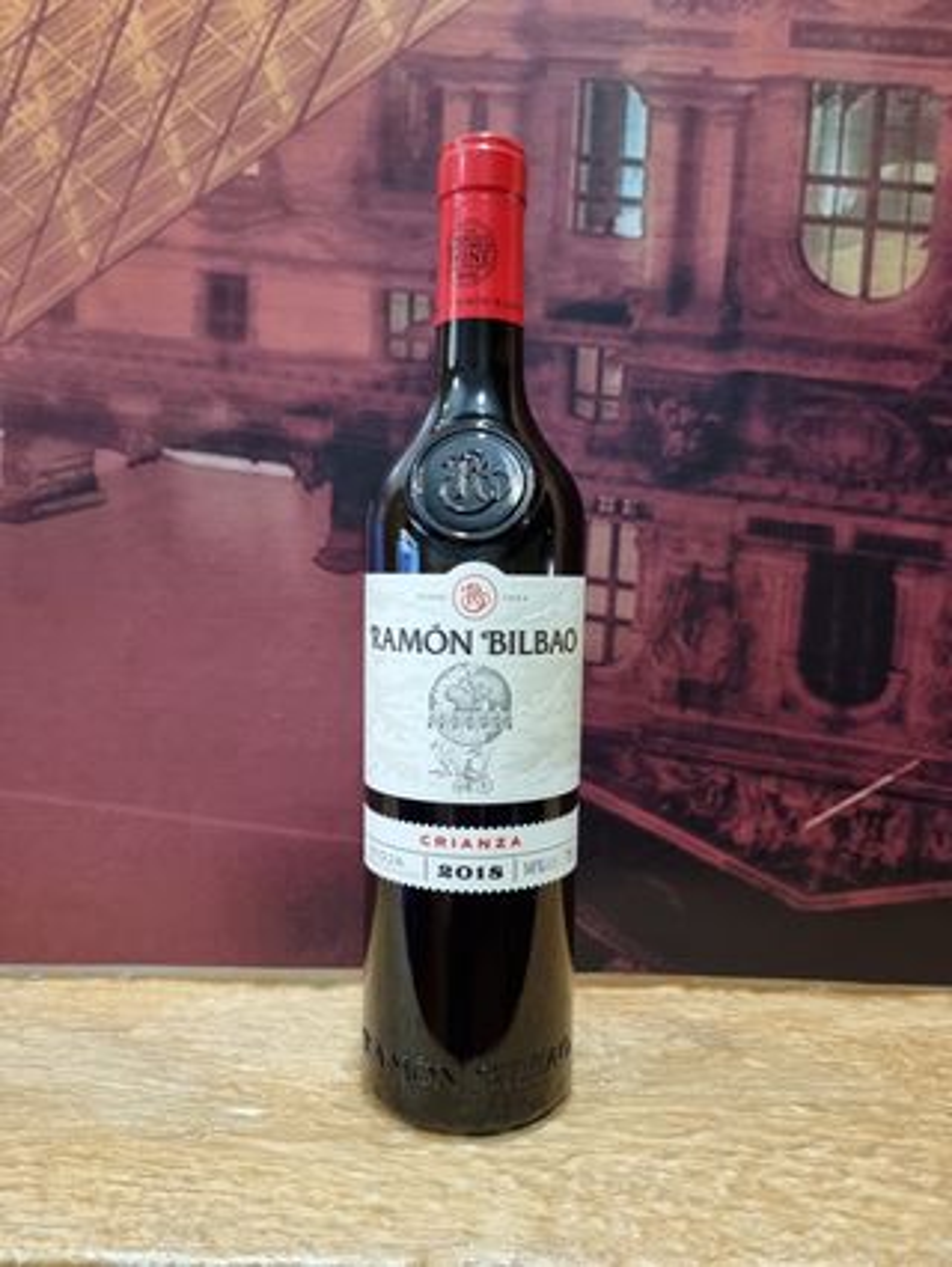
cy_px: 634
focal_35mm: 24
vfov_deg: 71.6
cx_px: 476
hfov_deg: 56.9
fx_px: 879
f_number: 1.8
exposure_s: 1/50
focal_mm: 6.7
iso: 400
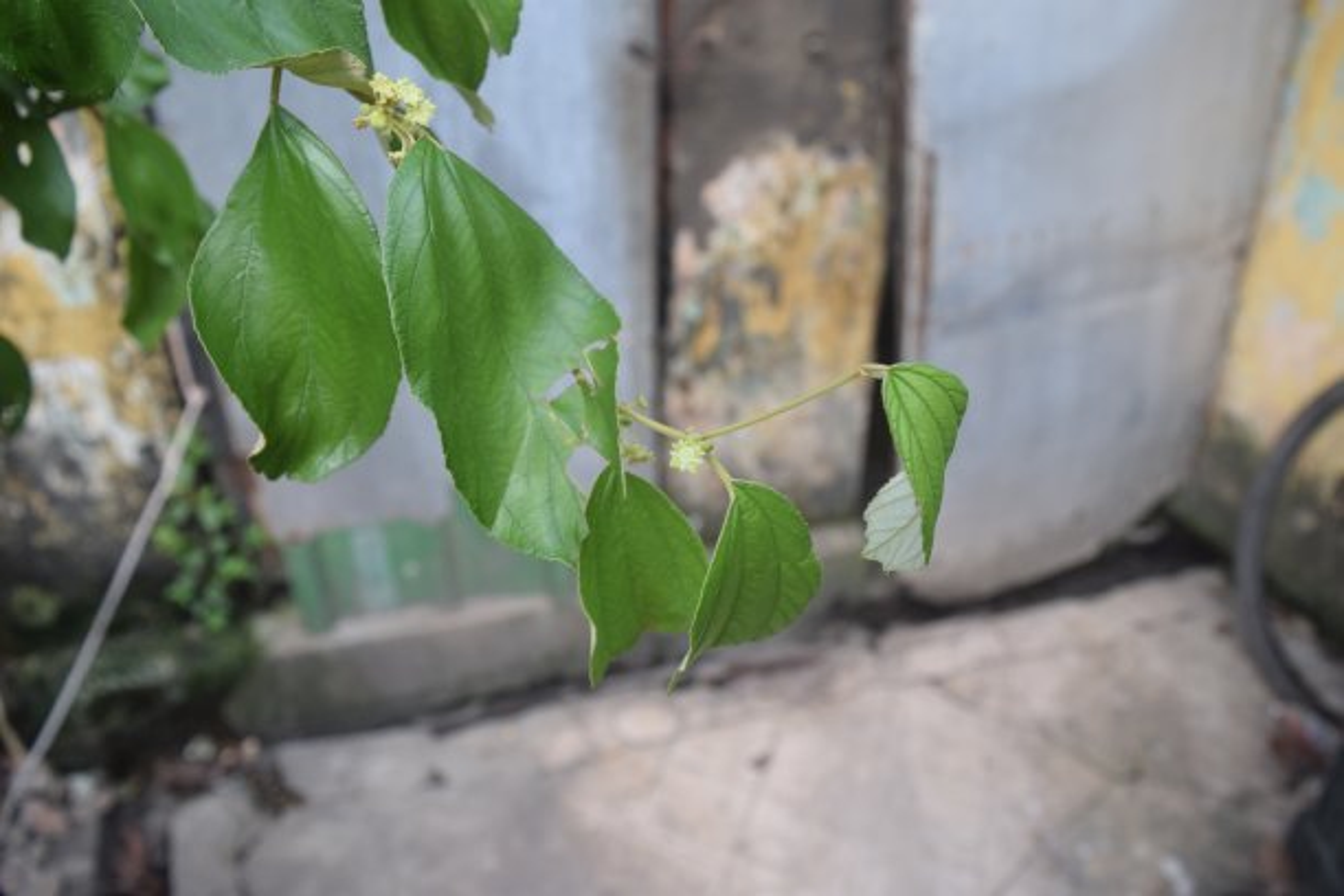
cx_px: 672
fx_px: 1008
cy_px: 448
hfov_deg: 67.4
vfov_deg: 47.9
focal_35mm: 27
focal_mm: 18
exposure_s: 1/160
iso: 400
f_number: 6.3
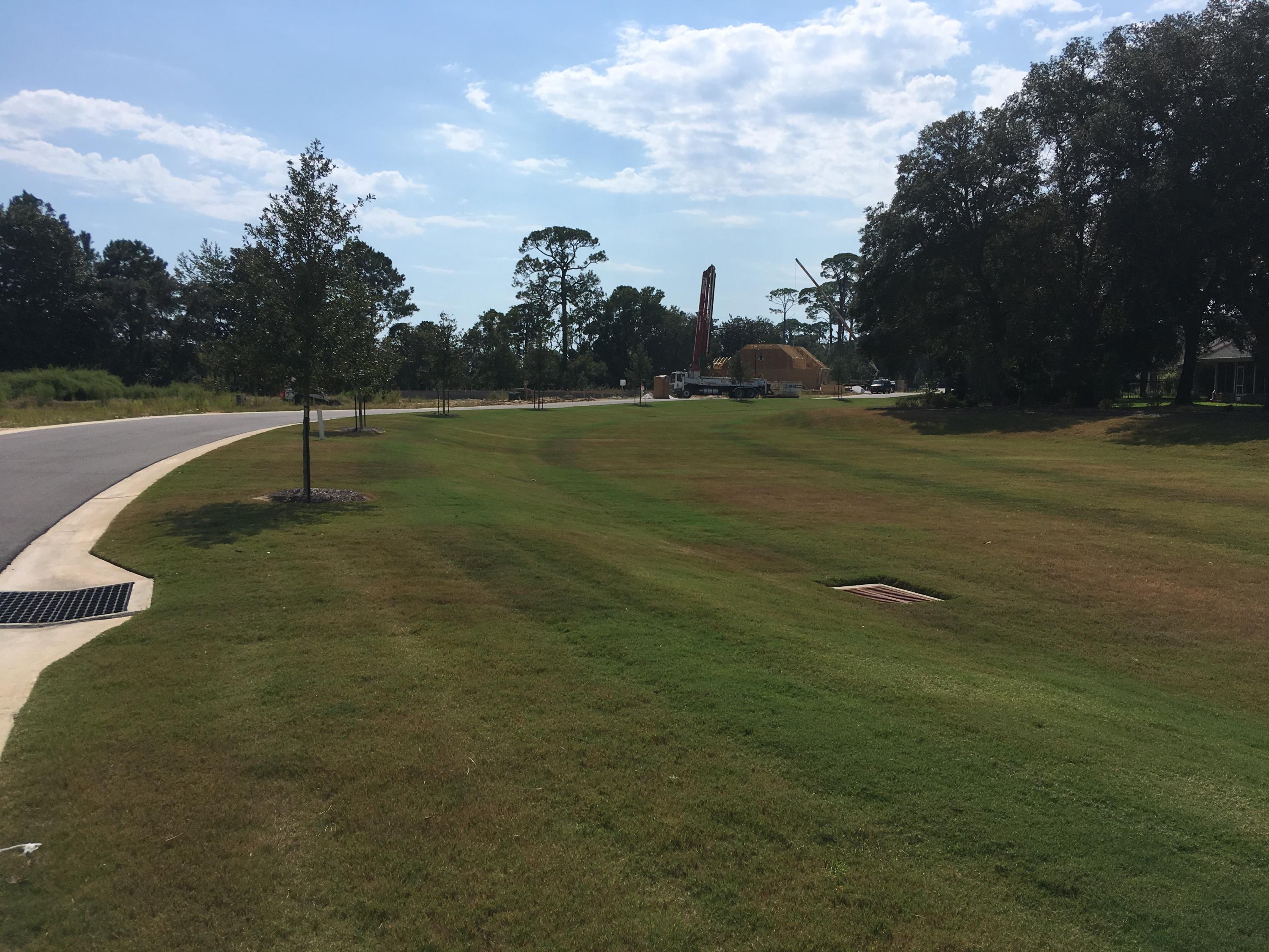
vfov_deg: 48.2
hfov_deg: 61.7
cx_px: 634
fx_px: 1063
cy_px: 476
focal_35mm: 29
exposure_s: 1/4525
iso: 25
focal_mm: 4.15
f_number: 2.2
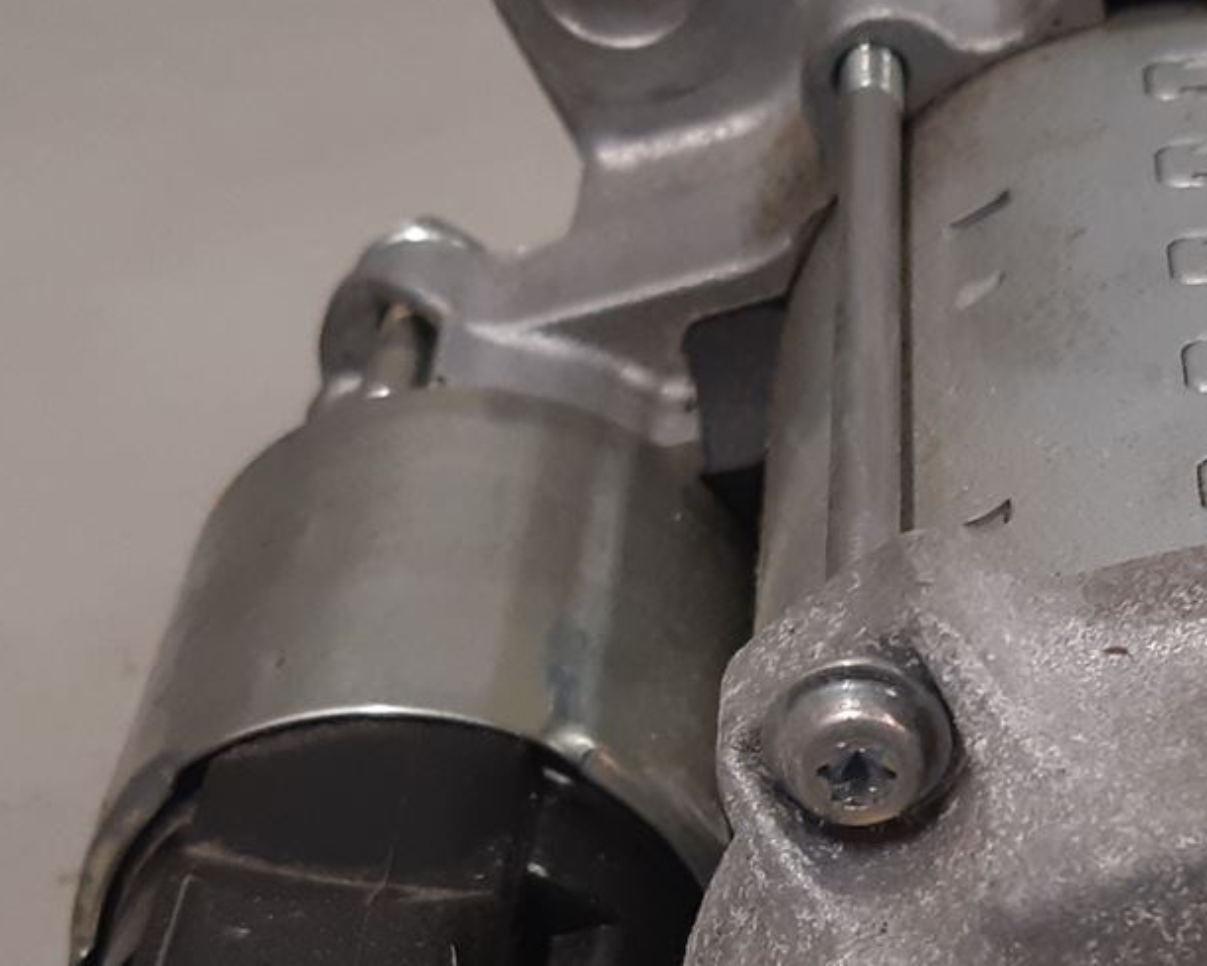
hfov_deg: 22.1
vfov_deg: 17.8
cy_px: 855
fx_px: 3037
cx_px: 1031
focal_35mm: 85
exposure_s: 1/50
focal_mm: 3.93
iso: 125
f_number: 1.7
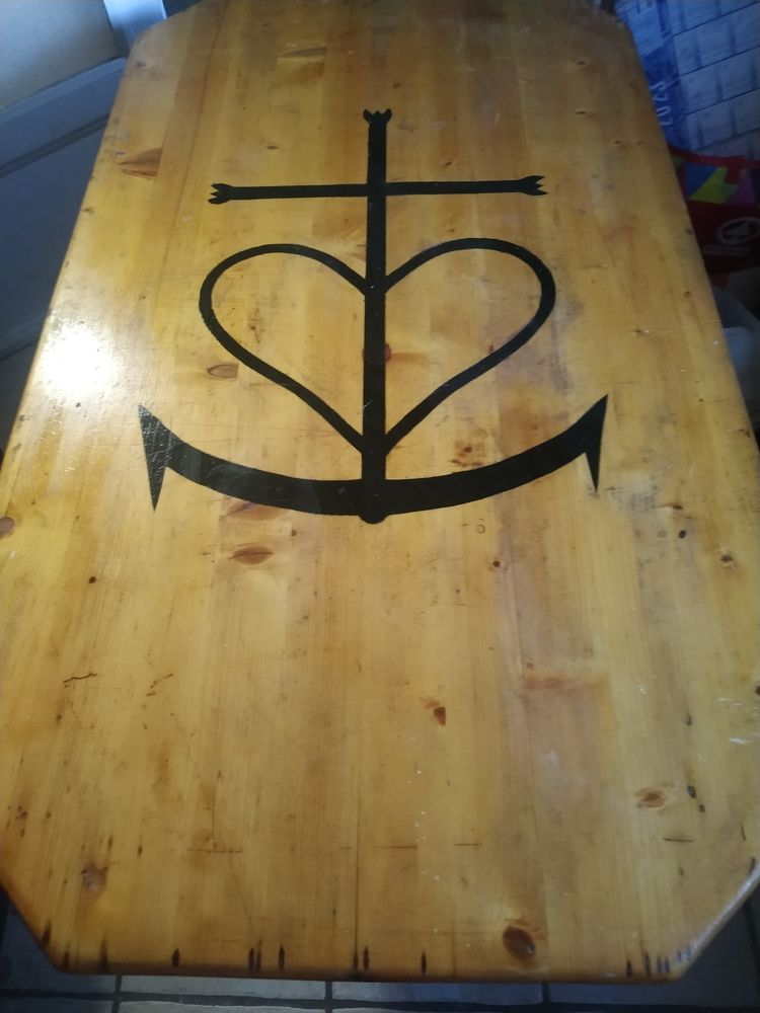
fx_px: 703
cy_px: 506
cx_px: 380
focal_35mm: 24
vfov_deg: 71.6
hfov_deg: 56.8
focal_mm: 3.94
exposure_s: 1/17
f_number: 1.9
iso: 640
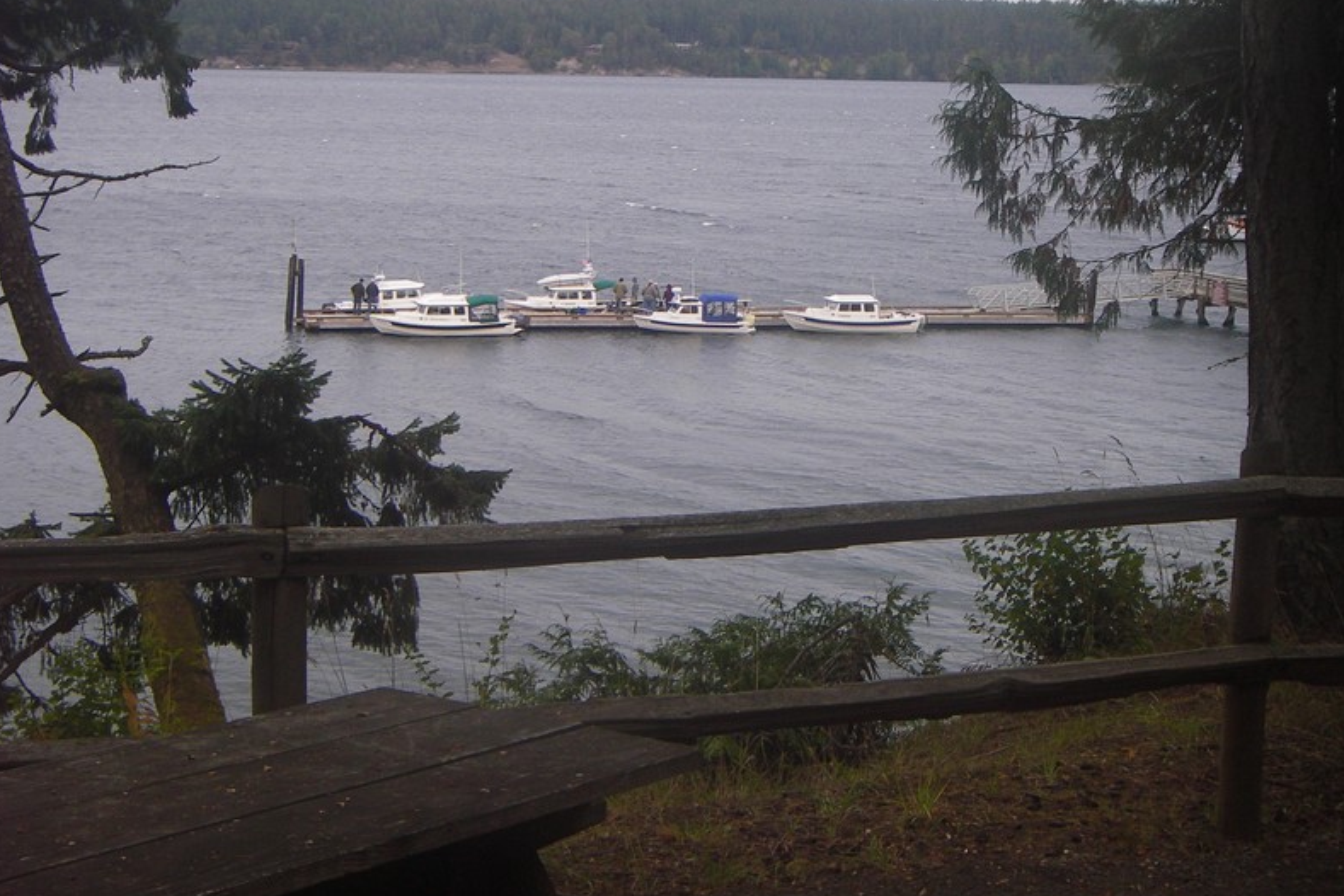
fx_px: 2165
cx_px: 671
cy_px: 417
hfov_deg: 34.5
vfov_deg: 23.4
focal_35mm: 58
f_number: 3.6
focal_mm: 9.2
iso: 50
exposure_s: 1/125
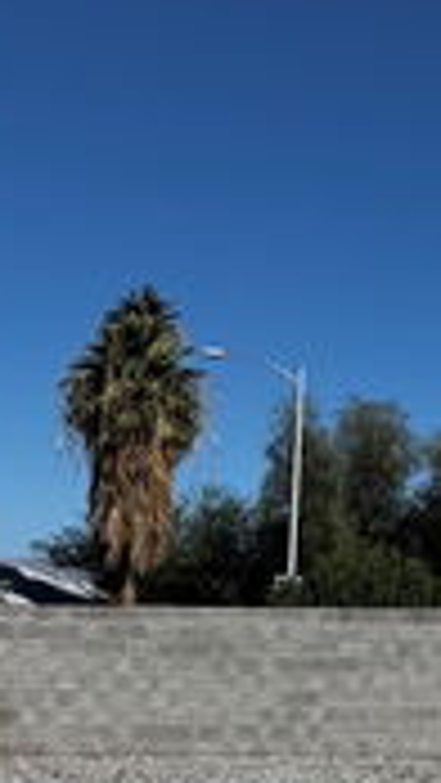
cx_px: 950
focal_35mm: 77
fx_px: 1599
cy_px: 522
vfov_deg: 27.3
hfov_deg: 13.1
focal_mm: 6.76
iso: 80
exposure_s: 1/7937
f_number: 1.78
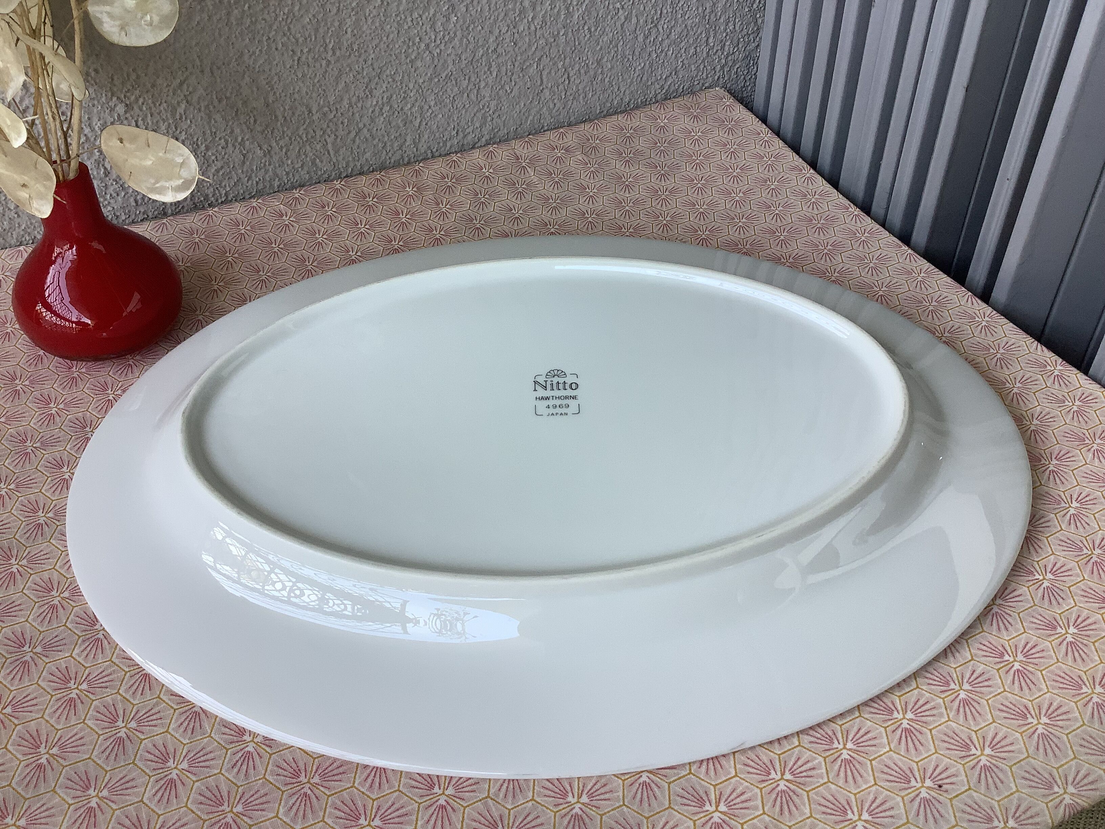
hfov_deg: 58.4
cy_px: 414
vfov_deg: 45.4
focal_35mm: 31
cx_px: 552
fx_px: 990
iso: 64
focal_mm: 3.3
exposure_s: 1/120
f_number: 2.4
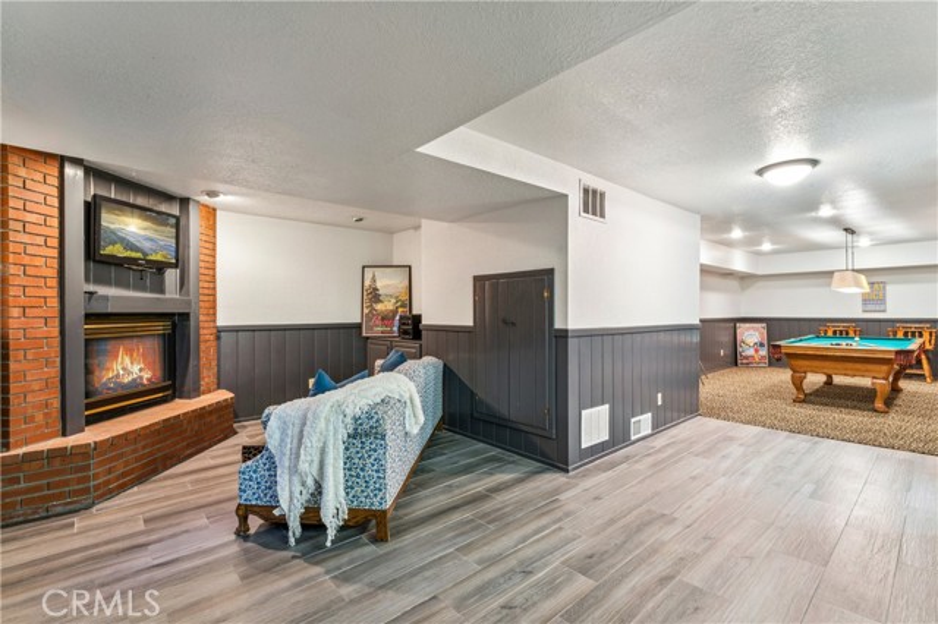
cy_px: 312
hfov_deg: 95.4
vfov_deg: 72.3
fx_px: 427
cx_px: 469
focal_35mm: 16
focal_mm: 16.4
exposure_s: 4
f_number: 13
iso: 100
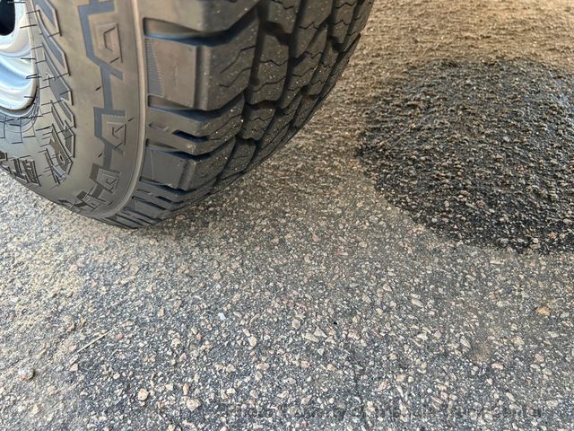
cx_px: 287
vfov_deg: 53.1
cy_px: 216
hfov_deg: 67.3
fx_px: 431
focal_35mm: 26
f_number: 1.5
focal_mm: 5.7
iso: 50
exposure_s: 1/203
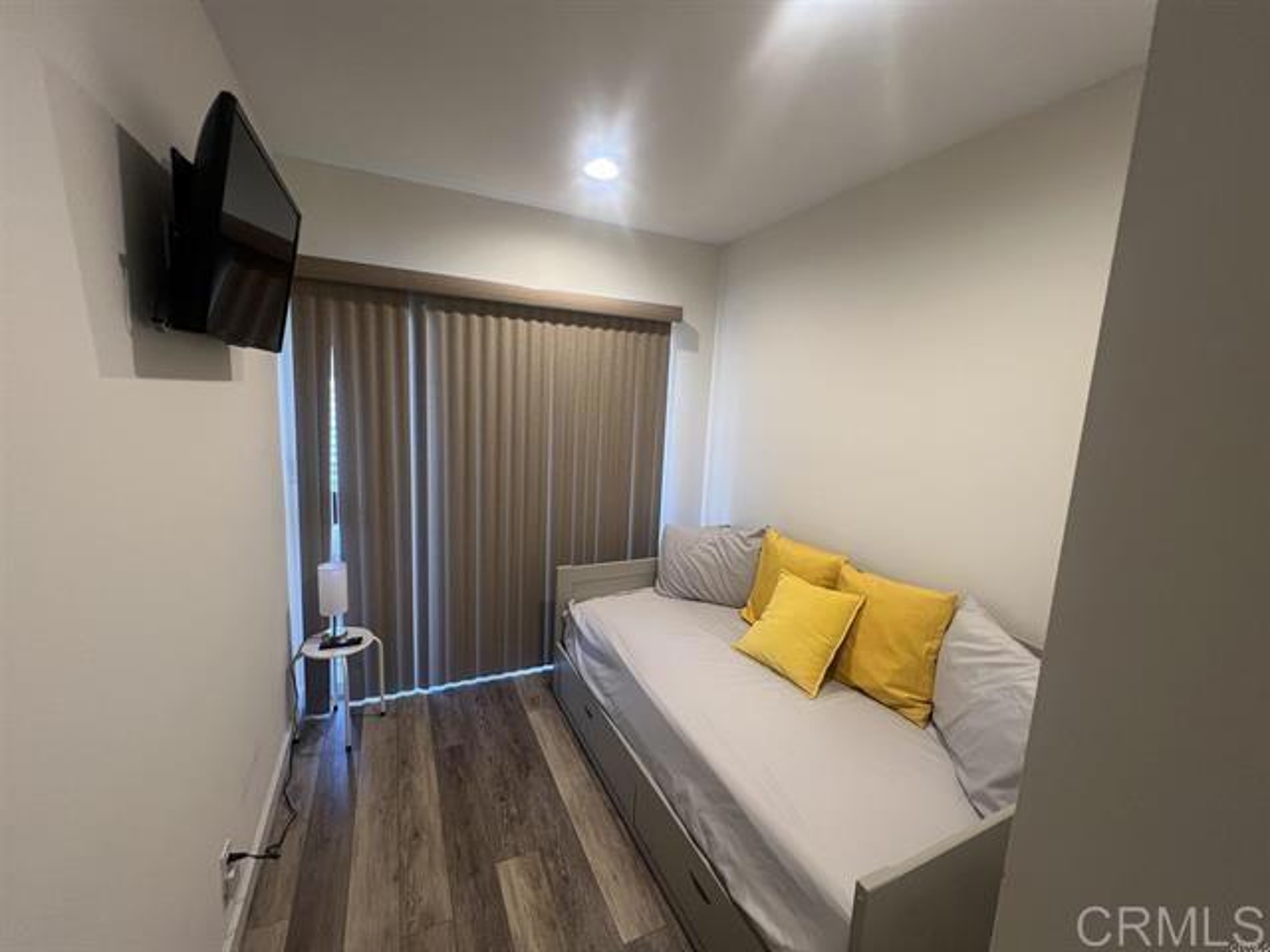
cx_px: 635
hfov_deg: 106.2
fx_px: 477
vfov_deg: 89.9
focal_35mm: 13
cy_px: 476
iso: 200
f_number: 1.8
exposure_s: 1/61
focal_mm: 1.57
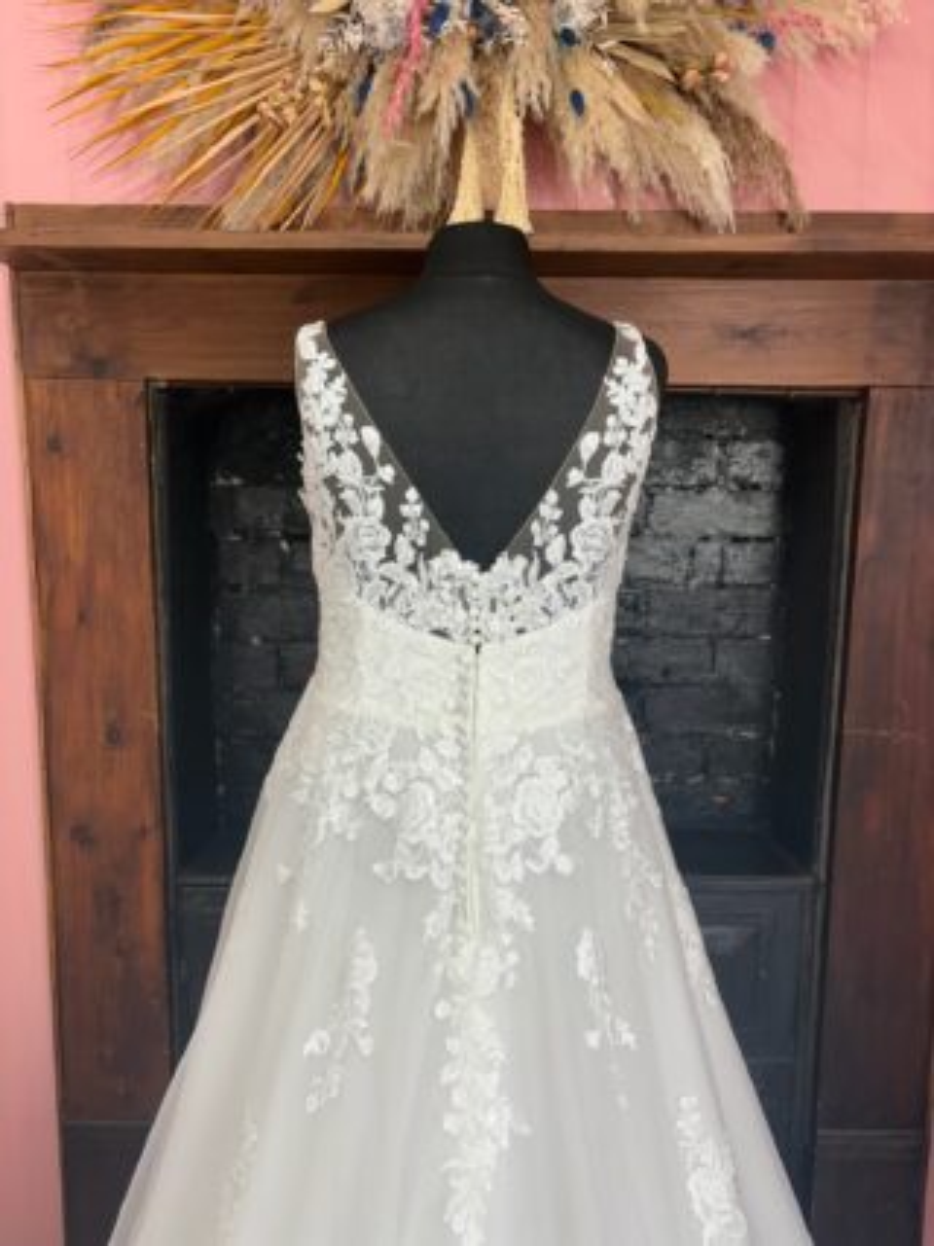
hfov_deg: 53.0
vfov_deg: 67.3
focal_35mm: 26
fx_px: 936
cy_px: 623
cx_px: 467
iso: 80
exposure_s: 1/100
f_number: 1.6
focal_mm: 5.96
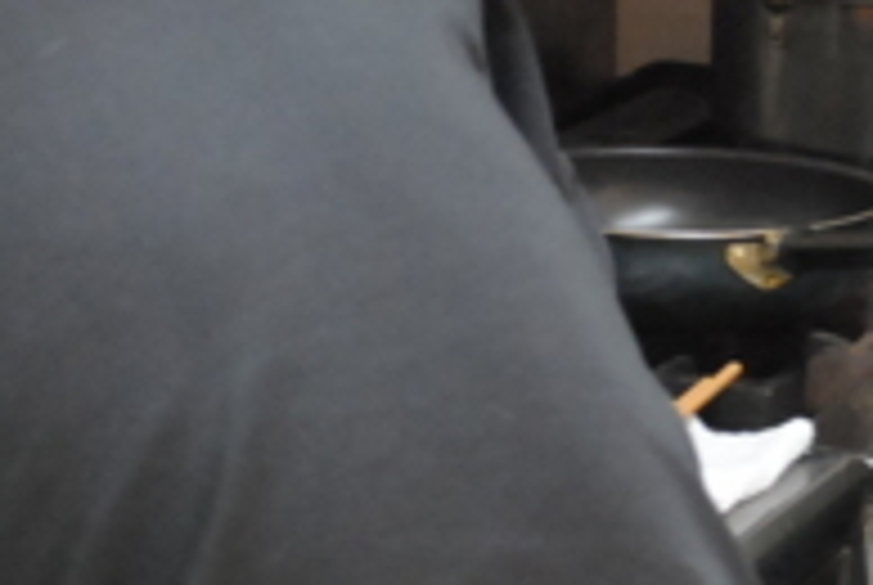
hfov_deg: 12.7
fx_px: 3910
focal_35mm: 161
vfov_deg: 8.5
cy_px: 162
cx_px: 666
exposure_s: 1/30
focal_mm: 26
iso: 1100
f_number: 4.2
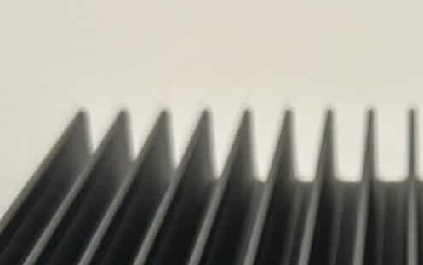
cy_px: 594
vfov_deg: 8.6
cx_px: 403
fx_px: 1638
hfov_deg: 14.5
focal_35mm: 142
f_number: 1.5
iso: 160
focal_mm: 5.7
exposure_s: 1/60
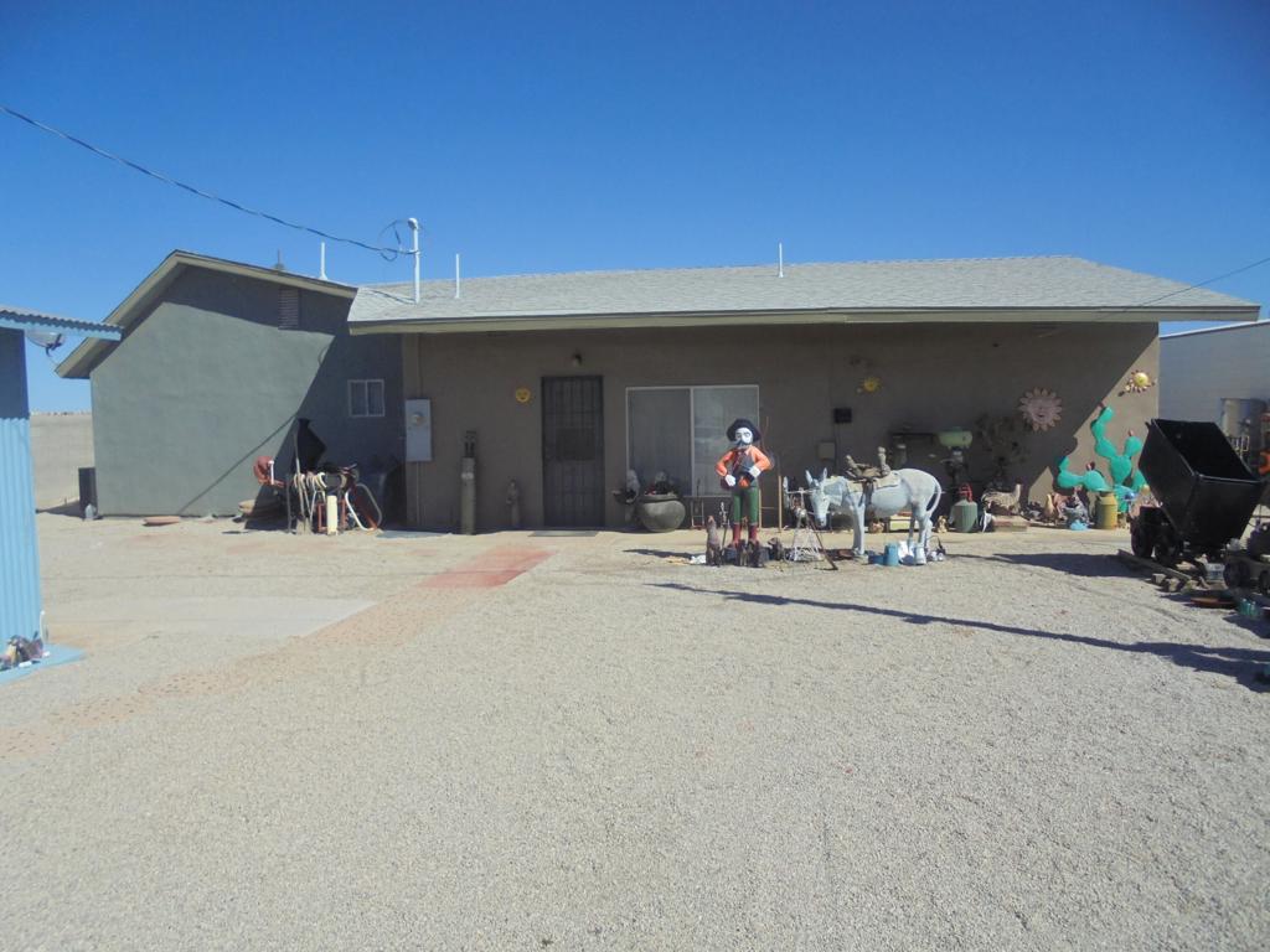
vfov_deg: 53.1
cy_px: 476
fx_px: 954
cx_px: 635
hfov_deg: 67.3
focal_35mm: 26
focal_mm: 4.6
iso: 100
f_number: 11.5
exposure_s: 1/160
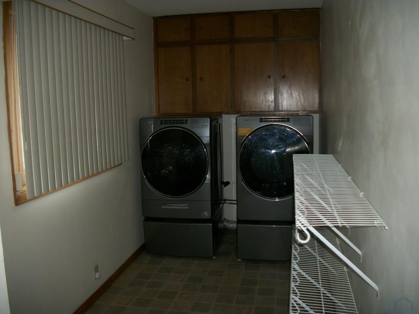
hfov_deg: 56.8
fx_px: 387
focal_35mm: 32
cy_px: 157
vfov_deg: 44.2
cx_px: 210
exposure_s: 1/30
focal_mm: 5.7
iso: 80
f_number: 2.9
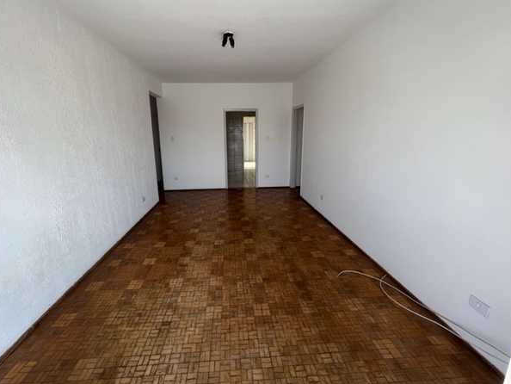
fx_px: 207
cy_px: 179
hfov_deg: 101.9
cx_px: 242
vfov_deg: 85.6
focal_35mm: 14
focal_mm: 1.57
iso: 32
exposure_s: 1/99
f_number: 1.8
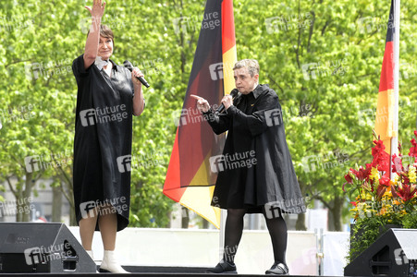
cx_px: 208
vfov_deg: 2.7
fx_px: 5787
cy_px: 138
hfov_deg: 4.1
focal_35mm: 500
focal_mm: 500
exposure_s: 1/500
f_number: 16
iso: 4000
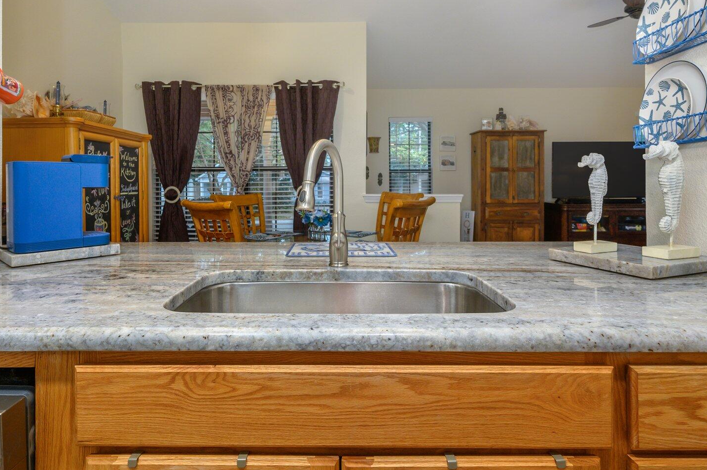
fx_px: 406
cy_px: 182
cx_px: 332
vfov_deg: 59.4
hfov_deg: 82.0
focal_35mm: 21
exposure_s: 1/15
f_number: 9
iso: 320
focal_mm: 14.5
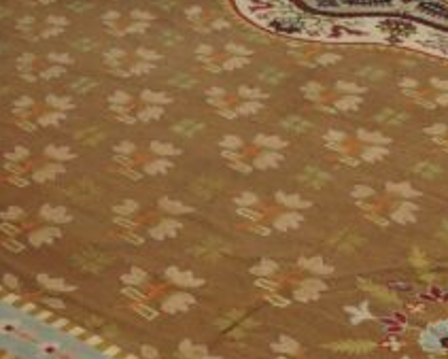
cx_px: 261
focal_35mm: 72
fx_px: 955
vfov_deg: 20.5
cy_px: 375
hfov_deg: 26.4
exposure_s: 1/60
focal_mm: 18
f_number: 4
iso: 640
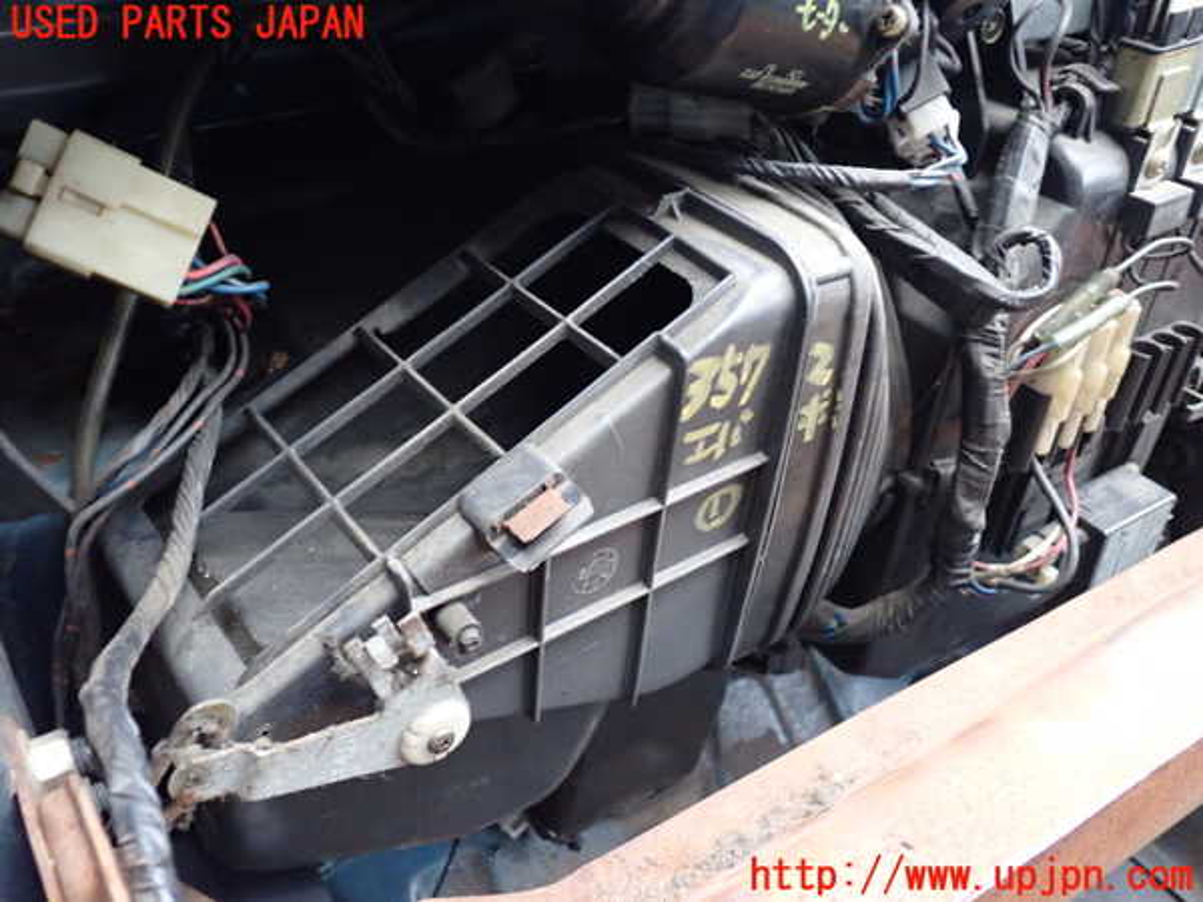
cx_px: 602
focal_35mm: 30
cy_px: 451
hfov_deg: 60.0
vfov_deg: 46.8
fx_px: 1043
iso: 640
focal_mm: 5.4
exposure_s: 1/30
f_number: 2.3
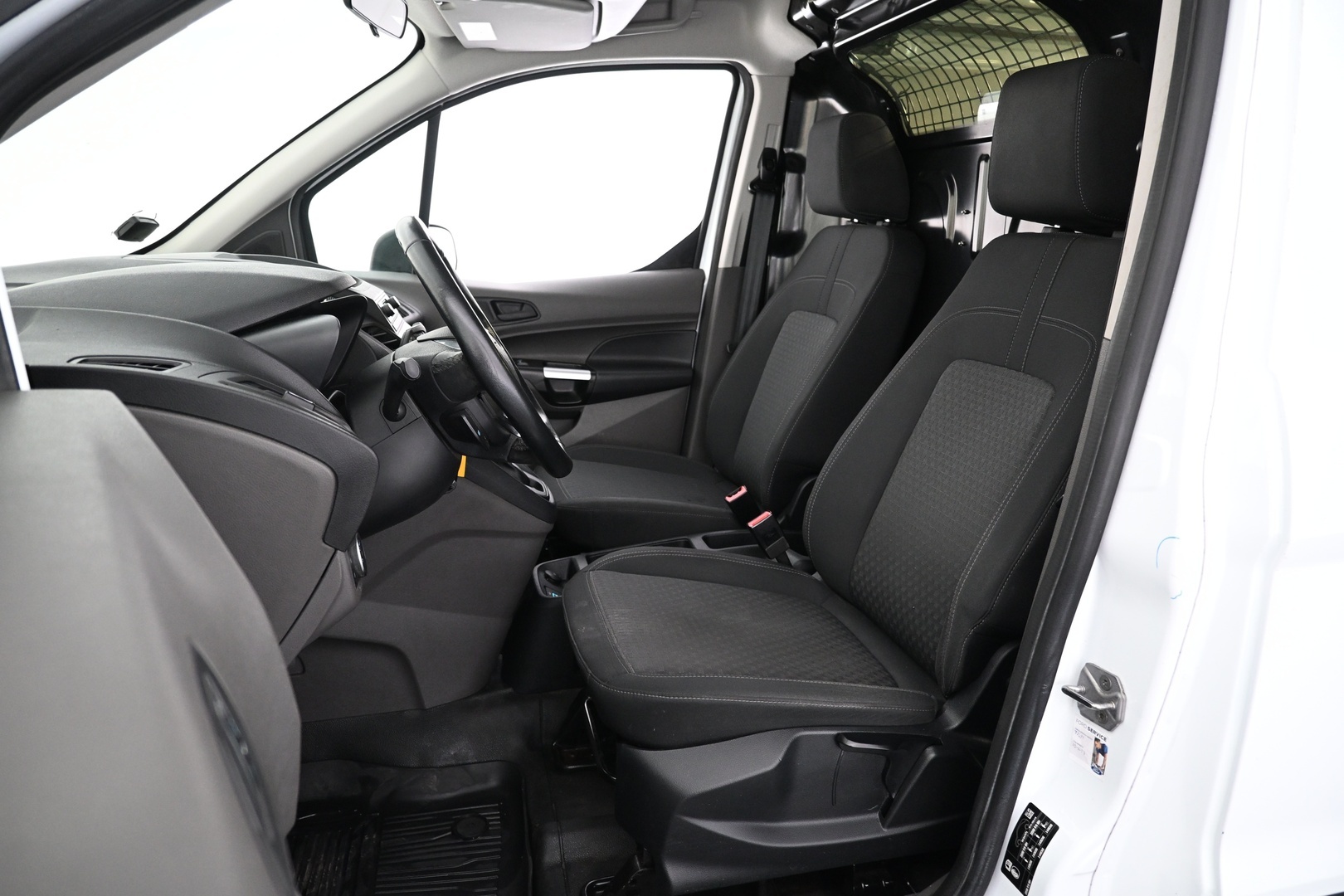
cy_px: 448
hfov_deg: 73.7
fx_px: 896
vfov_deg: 53.1
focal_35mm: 24
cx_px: 672
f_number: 3.5
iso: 1600
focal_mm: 16
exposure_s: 1/25
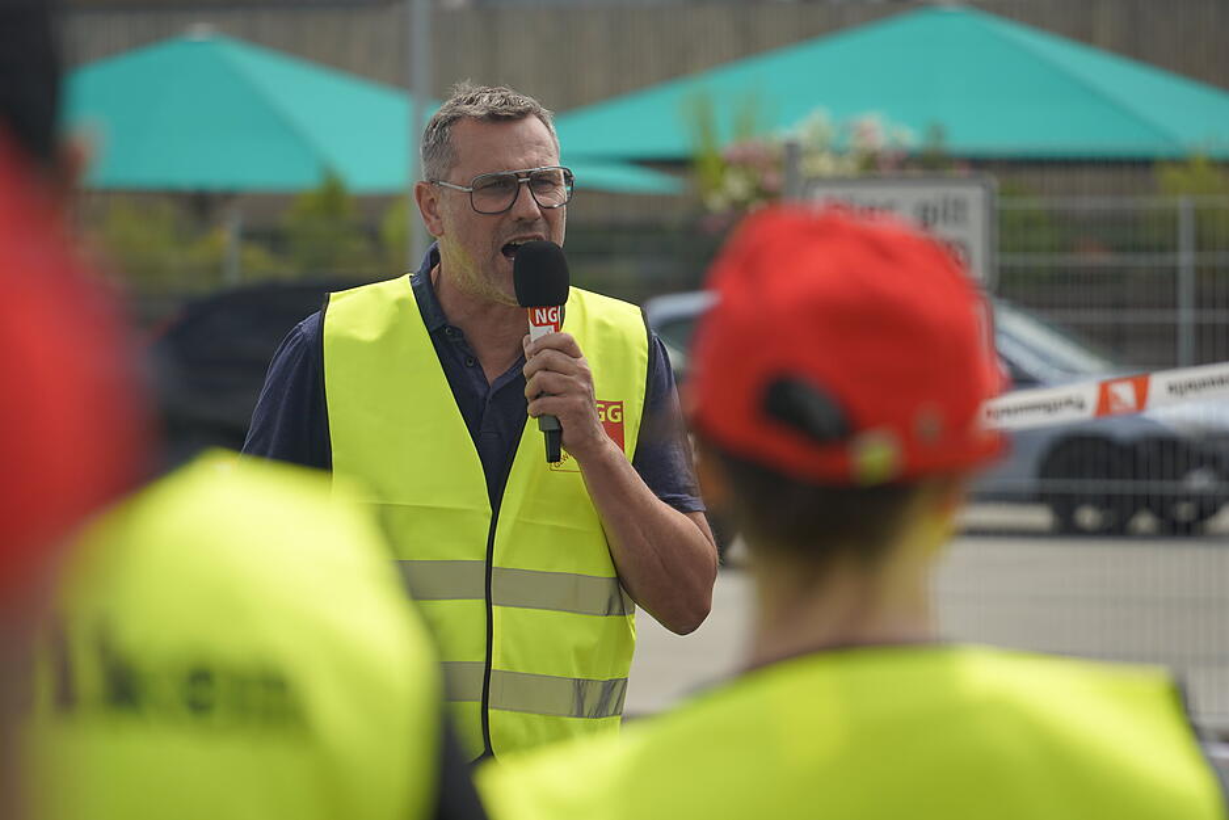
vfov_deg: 6.9
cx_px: 614
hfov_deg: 10.3
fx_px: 6828
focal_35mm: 200
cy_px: 410
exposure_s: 1/250
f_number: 5.6
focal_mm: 200
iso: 100
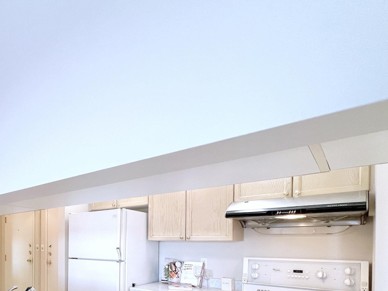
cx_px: 71
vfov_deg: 53.4
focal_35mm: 23
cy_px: 248
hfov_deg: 66.3
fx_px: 258
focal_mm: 1.57
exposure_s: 1/120
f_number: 1.8
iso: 250
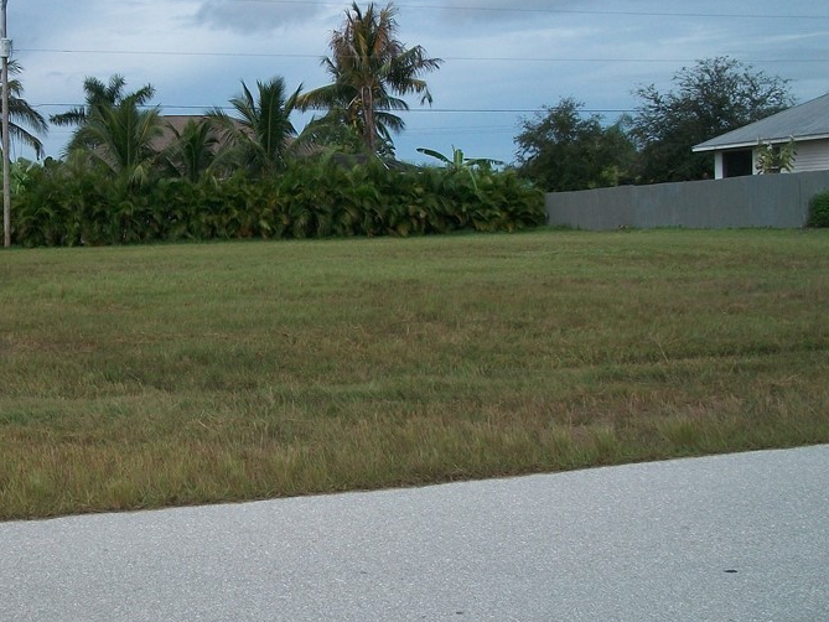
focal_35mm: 49
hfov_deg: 38.1
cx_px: 223
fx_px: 1174
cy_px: 304
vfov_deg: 29.7
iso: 80
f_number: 5.5
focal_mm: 5.7
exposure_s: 1/640
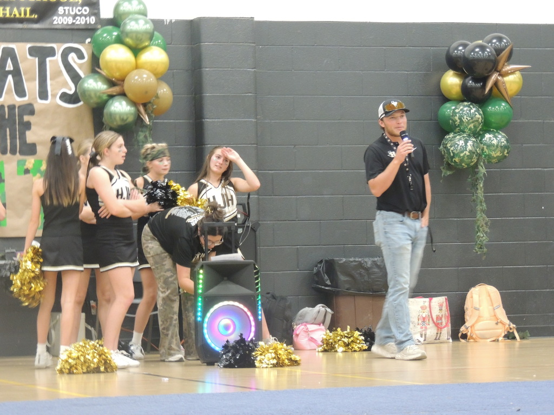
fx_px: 2321
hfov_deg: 13.6
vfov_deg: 10.2
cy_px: 208
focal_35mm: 145
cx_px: 277
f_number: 4.4
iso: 800
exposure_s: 1/15
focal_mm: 25.8
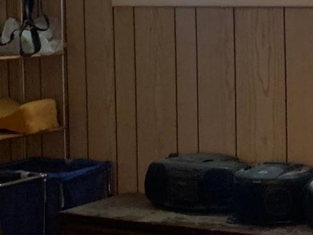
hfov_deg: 15.5
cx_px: 400
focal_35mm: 121
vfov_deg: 12.2
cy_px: 21
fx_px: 1094
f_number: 1.8
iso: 400
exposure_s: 1/40
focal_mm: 4.25
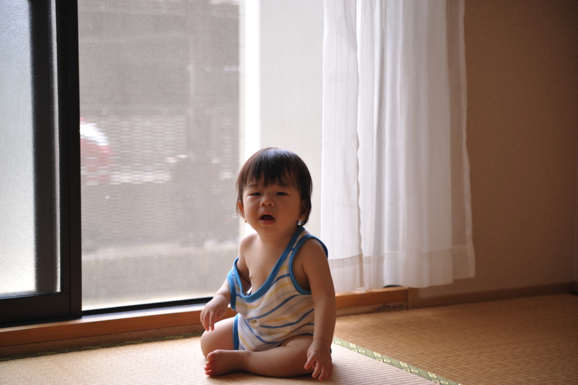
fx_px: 1203
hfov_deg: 27.0
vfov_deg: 18.2
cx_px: 289
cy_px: 192
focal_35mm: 75
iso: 200
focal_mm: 75
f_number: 2.8
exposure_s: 1/160
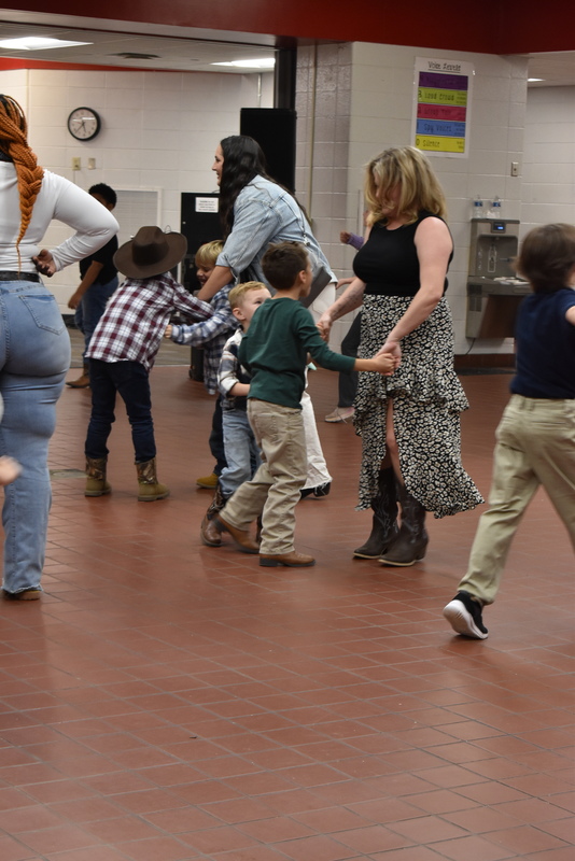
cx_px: 288
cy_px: 430
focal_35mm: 78
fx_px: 1867
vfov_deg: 26.0
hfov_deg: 17.5
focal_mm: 52
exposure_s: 1/80
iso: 1400
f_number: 7.1
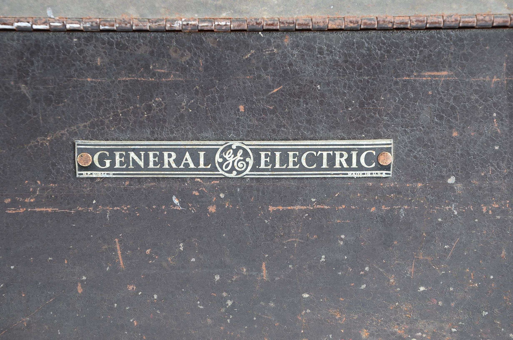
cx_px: 256
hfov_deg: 17.1
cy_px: 170
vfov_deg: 11.4
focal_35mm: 120
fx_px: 1706
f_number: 8
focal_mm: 80
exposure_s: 1/125
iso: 100
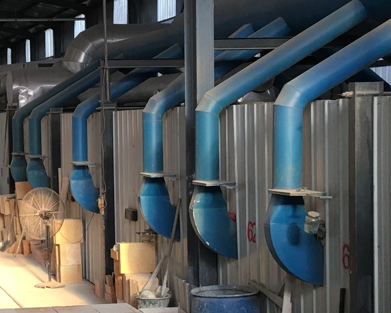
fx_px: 1030
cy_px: 194
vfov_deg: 17.3
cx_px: -20
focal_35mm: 89
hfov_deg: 20.6
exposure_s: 1/33
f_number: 2.2
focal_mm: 4.15
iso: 32
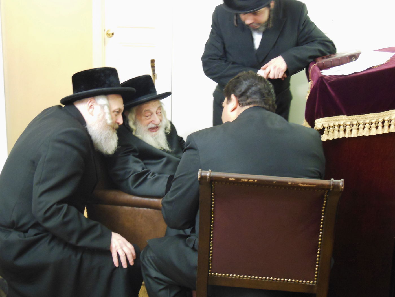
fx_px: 685
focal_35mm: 60
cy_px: 148
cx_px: 198
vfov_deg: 24.4
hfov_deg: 32.2
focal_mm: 10.7
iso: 800
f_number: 5
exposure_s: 1/5
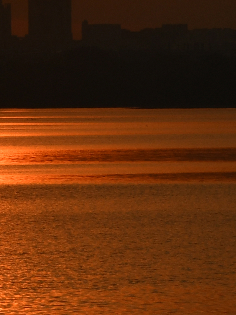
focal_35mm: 616
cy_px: 154
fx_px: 5599
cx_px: -61
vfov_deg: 3.2
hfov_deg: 2.4
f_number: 18
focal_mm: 90
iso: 200
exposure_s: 1/250
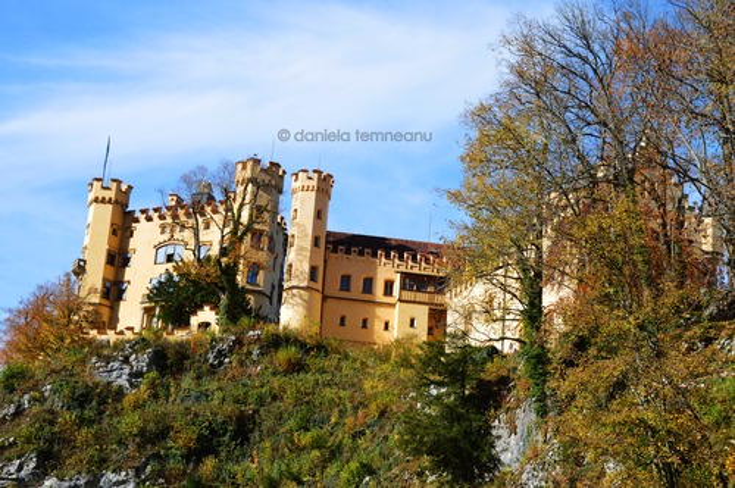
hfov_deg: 29.9
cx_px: 368
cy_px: 244
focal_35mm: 68
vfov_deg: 20.1
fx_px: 1376
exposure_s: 1/400
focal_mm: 45
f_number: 11
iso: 400
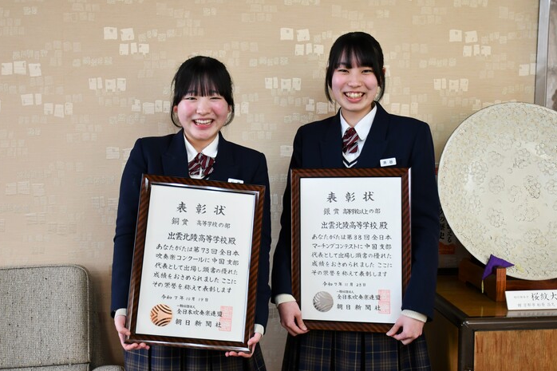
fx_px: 727
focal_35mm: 47
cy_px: 180
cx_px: 269
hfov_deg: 41.9
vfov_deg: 28.6
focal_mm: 30
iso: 1100
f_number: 4
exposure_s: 1/125
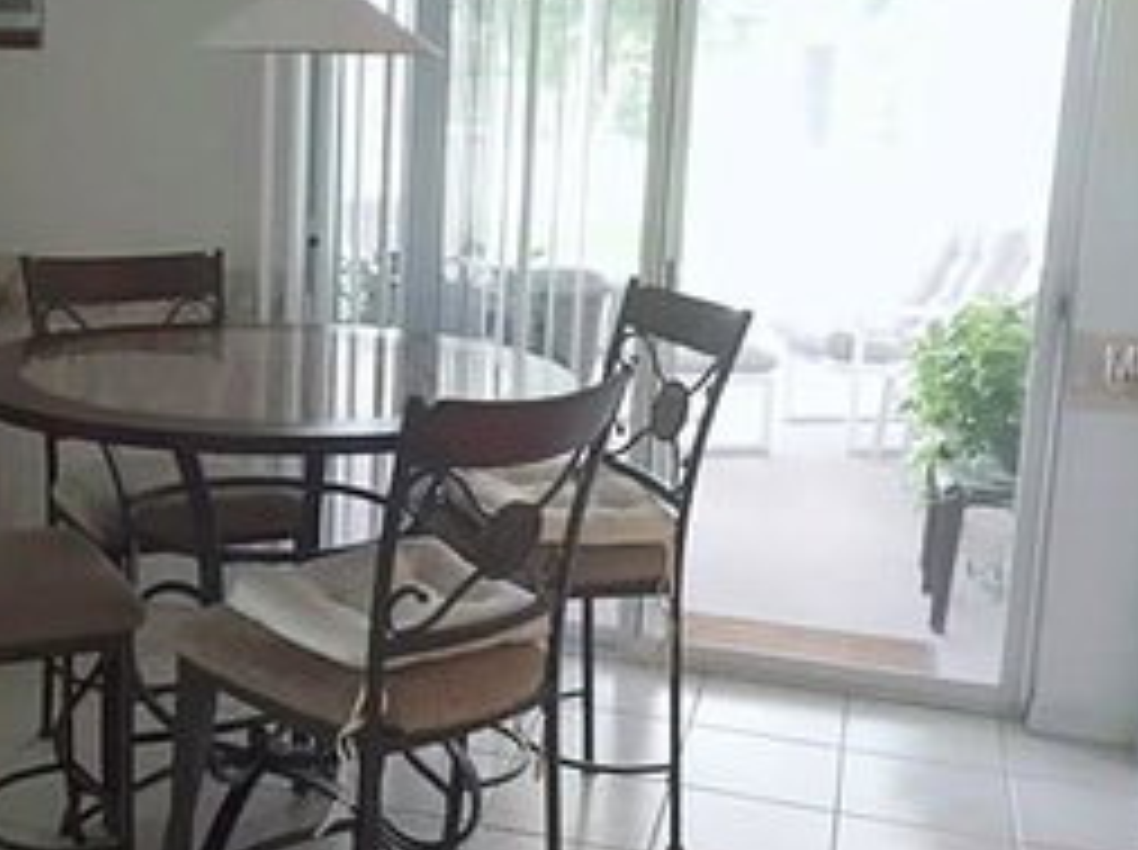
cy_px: 364
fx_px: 1609
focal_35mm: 49
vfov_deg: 29.6
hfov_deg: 38.2
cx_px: 326
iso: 40
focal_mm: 4.15
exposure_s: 1/30
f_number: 2.2
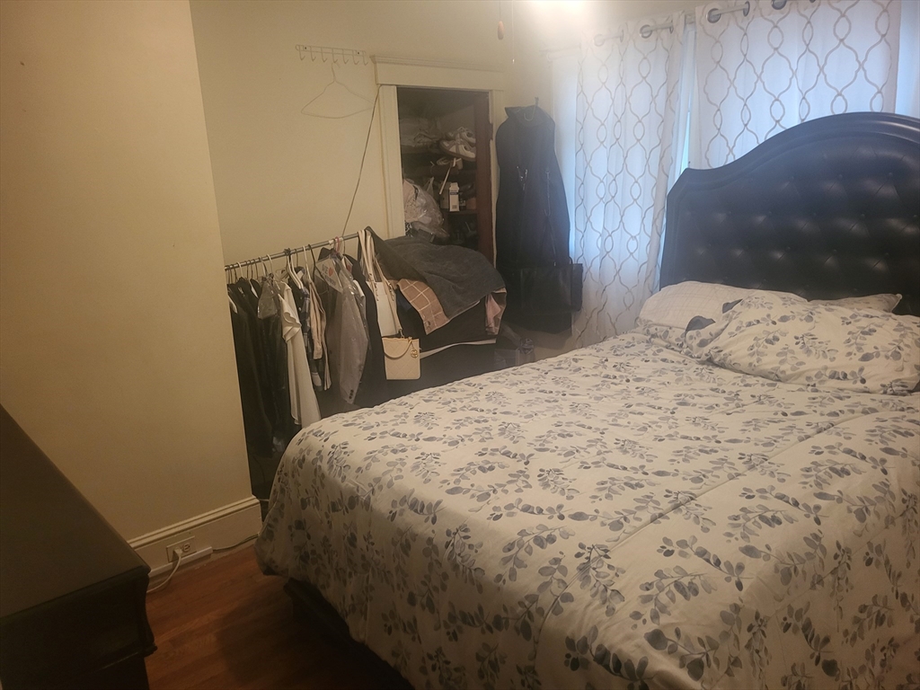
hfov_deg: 67.3
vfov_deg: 53.1
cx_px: 460
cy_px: 345
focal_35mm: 26
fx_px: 691
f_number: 1.8
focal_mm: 5.4
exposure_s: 1/40
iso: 400
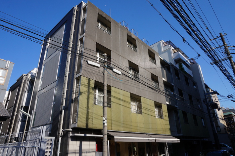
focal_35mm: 24
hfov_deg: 73.8
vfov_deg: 53.0
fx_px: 156
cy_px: 78
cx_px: 118
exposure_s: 1/160
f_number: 16
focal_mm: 16
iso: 200
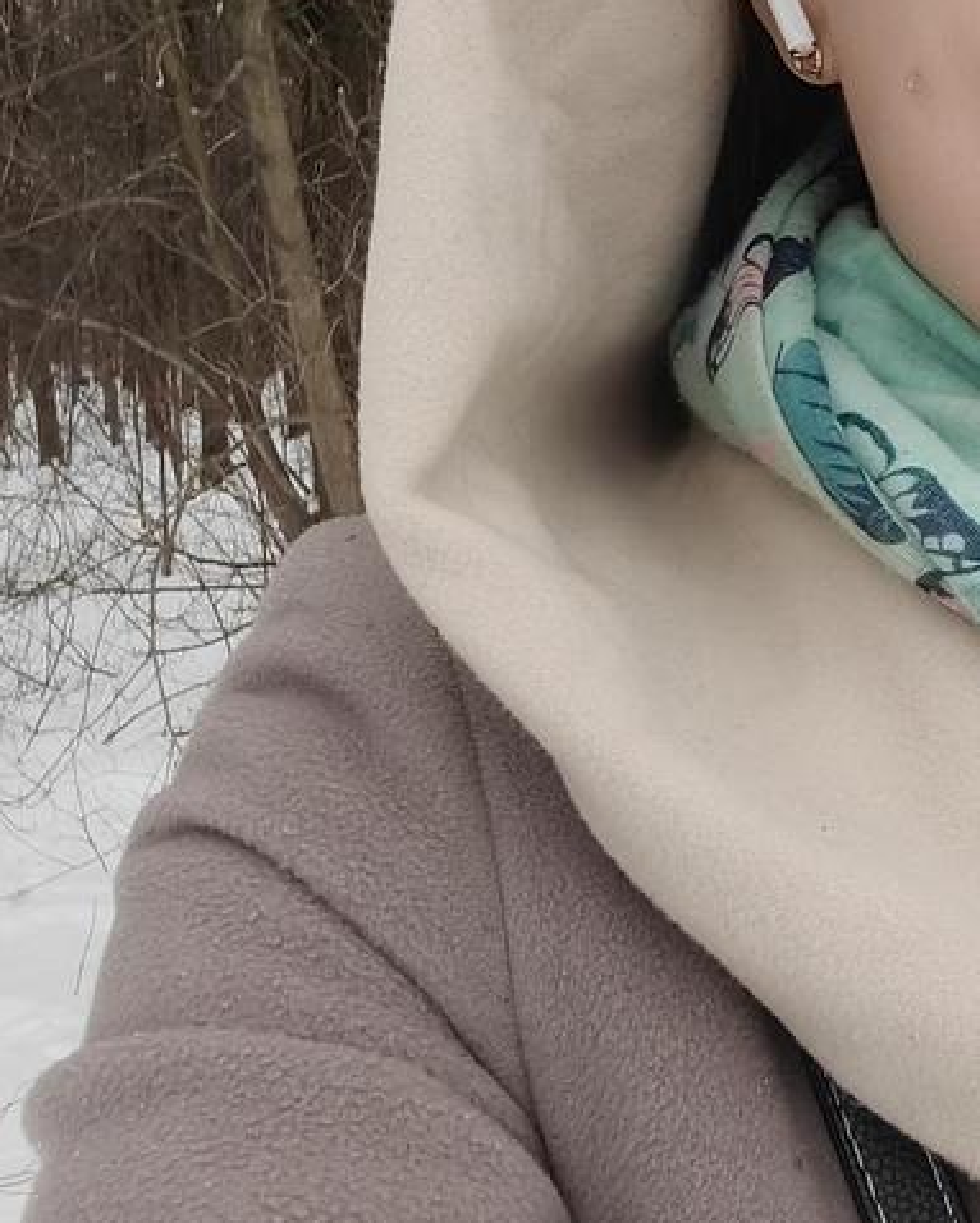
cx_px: 1226
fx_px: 1702
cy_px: 361
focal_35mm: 47
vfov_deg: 38.8
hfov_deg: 27.5
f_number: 2.4
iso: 50
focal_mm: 2.7
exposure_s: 1/155
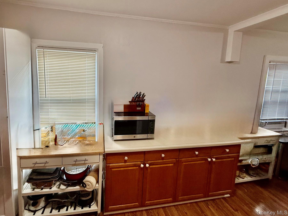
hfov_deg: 94.0
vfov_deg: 77.7
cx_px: 125
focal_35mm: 16
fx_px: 133
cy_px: 93
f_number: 2.2
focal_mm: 2.22
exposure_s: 1/120
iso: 160
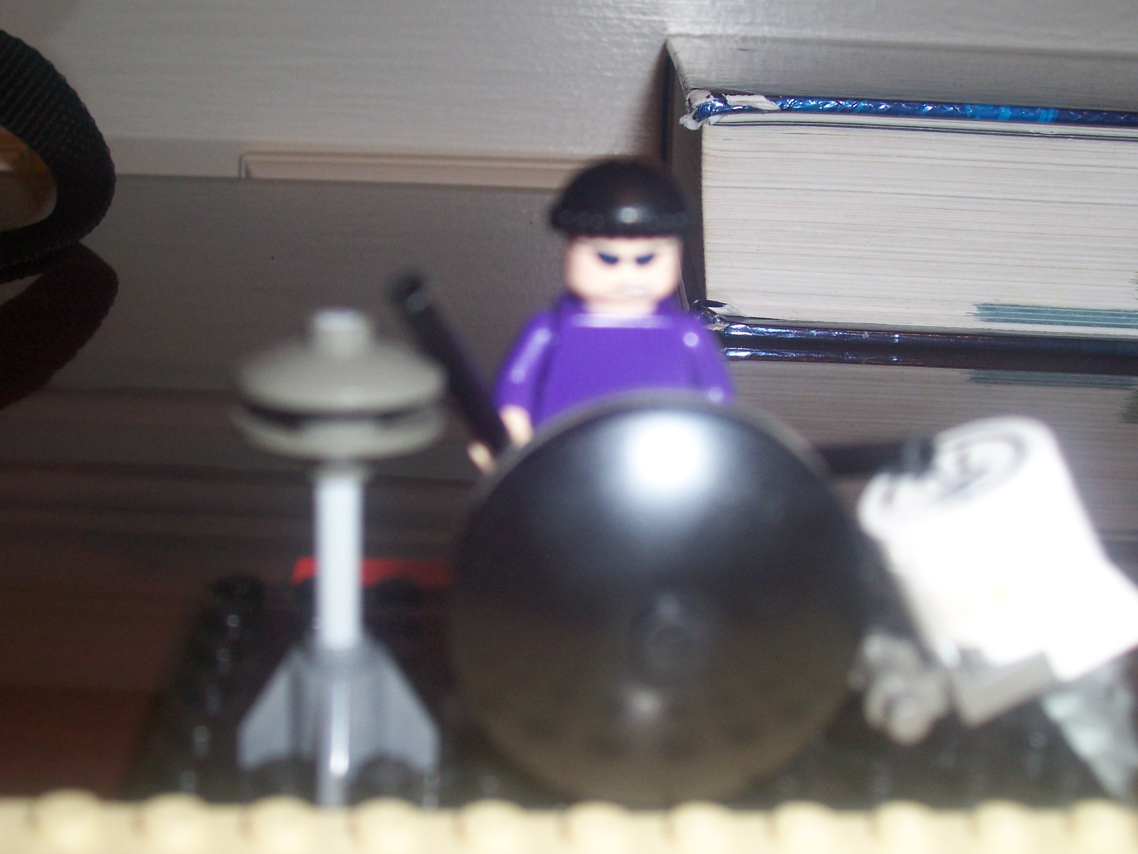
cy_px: 427
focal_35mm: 53
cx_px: 569
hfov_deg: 36.2
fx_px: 1742
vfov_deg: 27.5
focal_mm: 8.6
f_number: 3.4
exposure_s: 1/60
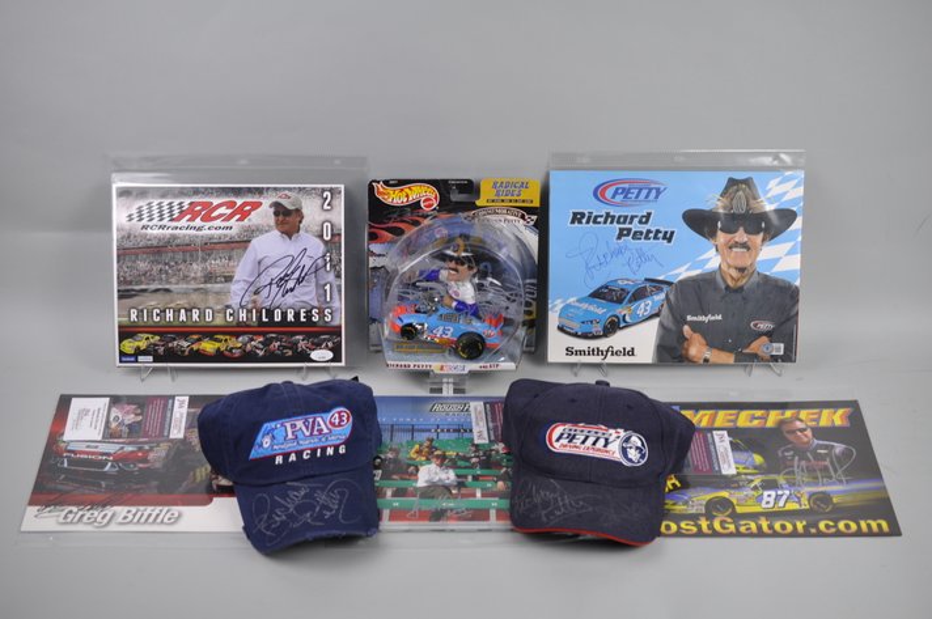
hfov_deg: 33.4
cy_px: 310
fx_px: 1552
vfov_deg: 22.6
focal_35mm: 60
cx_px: 466
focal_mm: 40
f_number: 3.5
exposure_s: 1/50
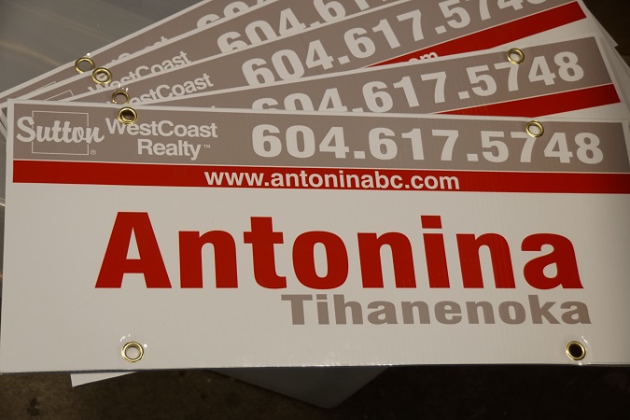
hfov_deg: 29.9
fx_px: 1181
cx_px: 315
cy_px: 210
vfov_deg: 20.2
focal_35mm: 68
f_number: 4.5
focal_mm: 45
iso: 640
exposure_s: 1/80
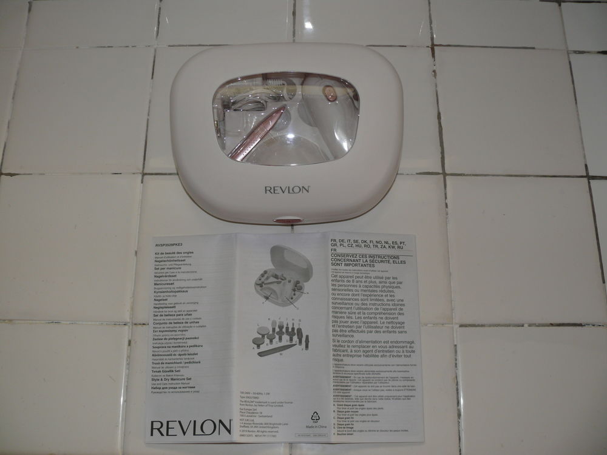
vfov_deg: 38.7
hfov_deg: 50.1
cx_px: 304
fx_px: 649
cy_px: 228
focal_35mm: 37
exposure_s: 1/30
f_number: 2.8
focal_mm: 7.8
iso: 100
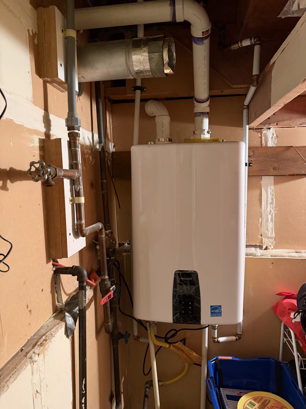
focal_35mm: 24
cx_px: 153
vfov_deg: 71.6
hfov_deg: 56.8
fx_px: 283
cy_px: 204
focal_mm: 6.76
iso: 800
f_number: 1.78
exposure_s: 1/40
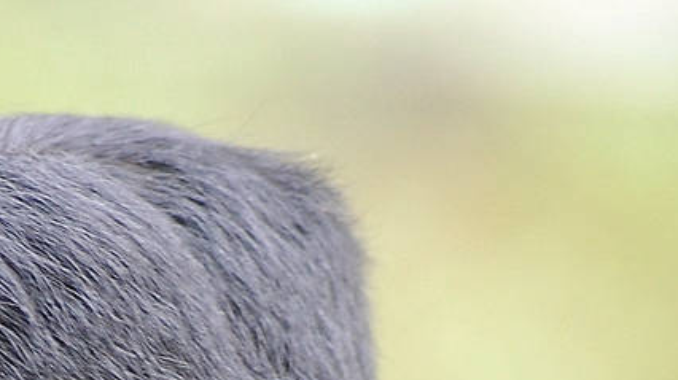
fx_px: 11876
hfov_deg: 3.3
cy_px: 874
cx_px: 210
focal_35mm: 661
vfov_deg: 1.8
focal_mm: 112
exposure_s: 1/60
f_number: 4.8
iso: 800
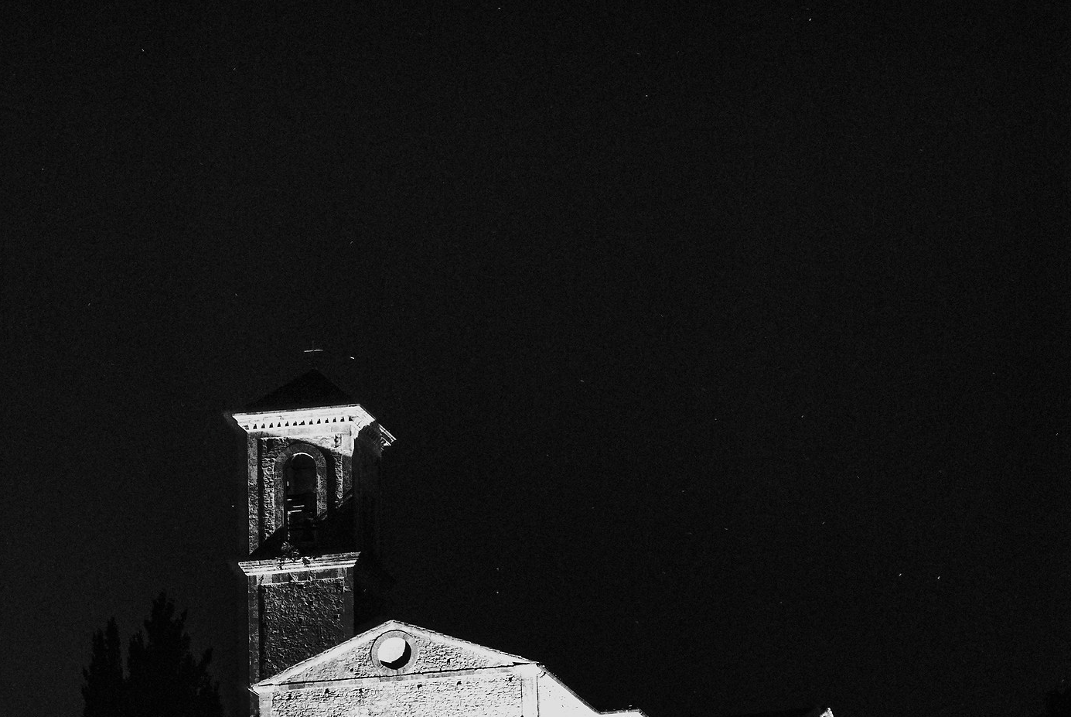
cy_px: 536
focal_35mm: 182
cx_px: 145
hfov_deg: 11.2
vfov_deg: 7.6
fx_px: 5421
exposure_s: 8
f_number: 9
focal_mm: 70
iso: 800
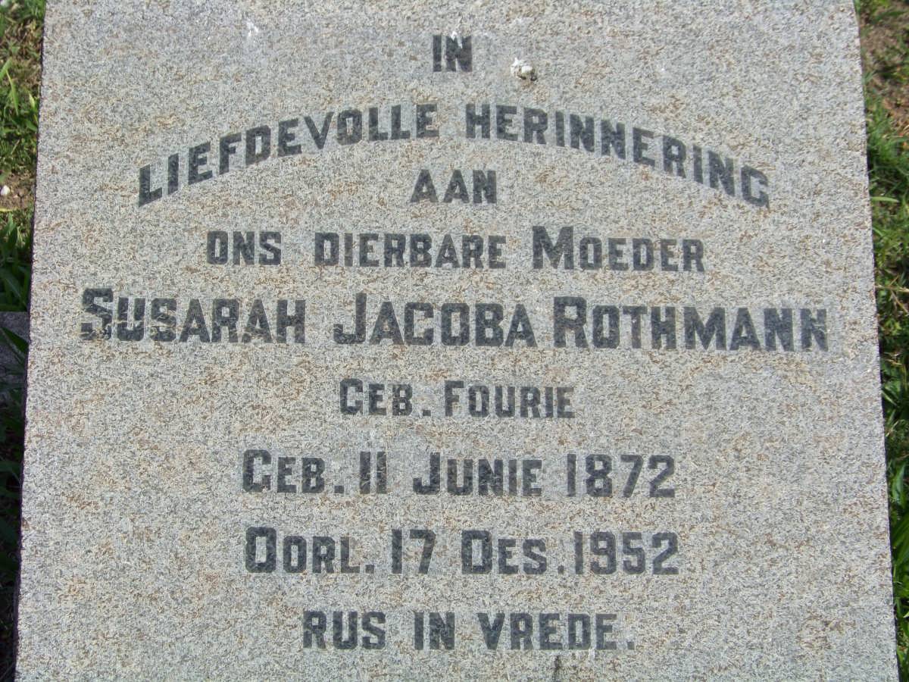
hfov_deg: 25.0
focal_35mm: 78
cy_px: 341
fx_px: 2048
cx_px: 454
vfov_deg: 18.9
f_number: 4.5
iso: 64
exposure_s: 1/500
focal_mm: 13.2
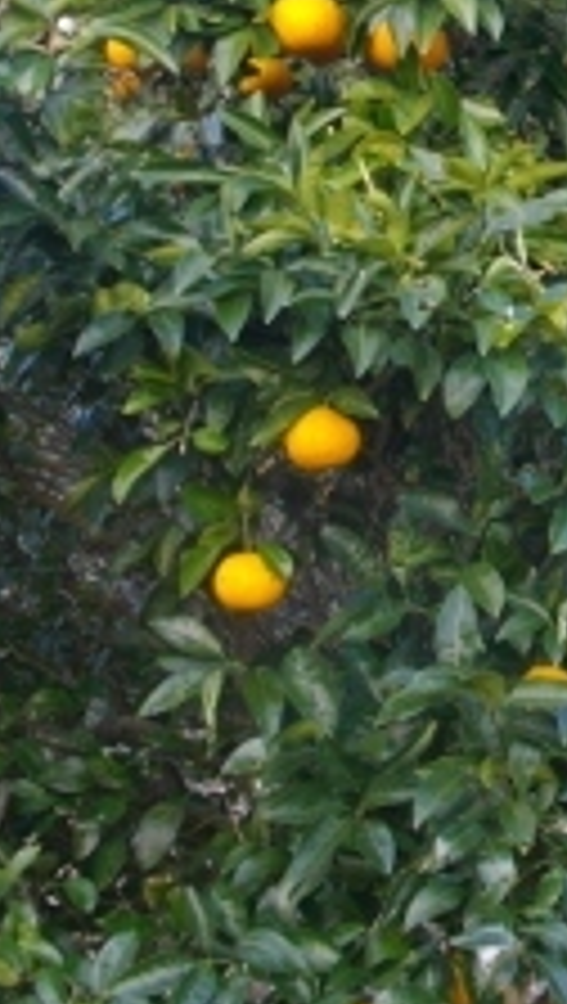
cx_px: 742
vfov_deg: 26.6
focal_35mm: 78
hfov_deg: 14.8
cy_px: 191
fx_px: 2078
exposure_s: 1/100
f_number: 2.9
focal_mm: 5.7
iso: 114
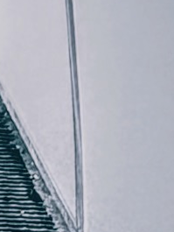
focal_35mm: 130
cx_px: -282
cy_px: -390
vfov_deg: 11.4
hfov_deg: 9.7
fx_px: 871
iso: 800
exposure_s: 1/61.7
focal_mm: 6.3
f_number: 1.7
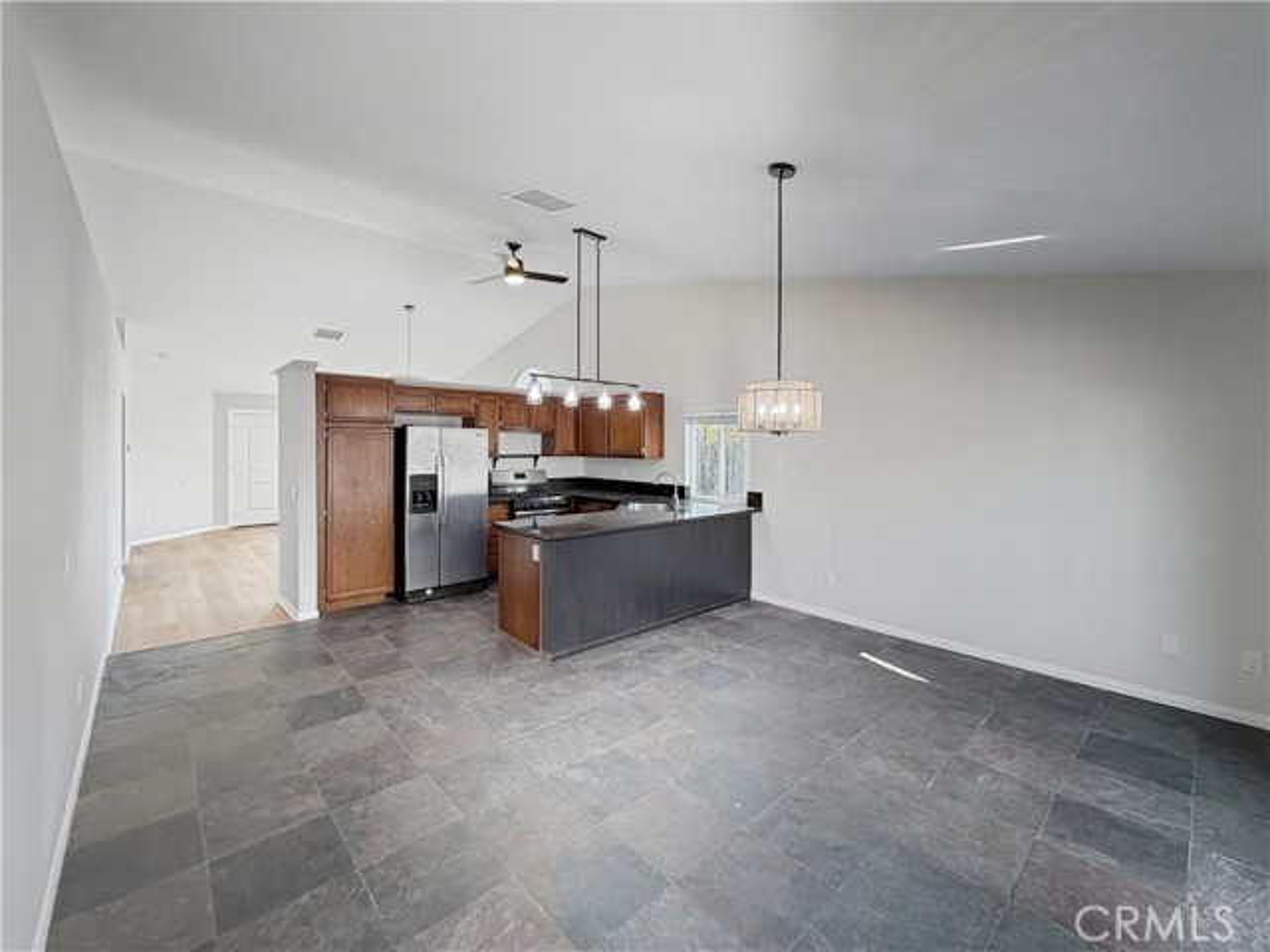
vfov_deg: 85.7
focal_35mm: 14
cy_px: 476
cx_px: 635
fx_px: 514
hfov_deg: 102.1
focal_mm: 2.2
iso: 160
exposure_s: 1/120
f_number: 2.2
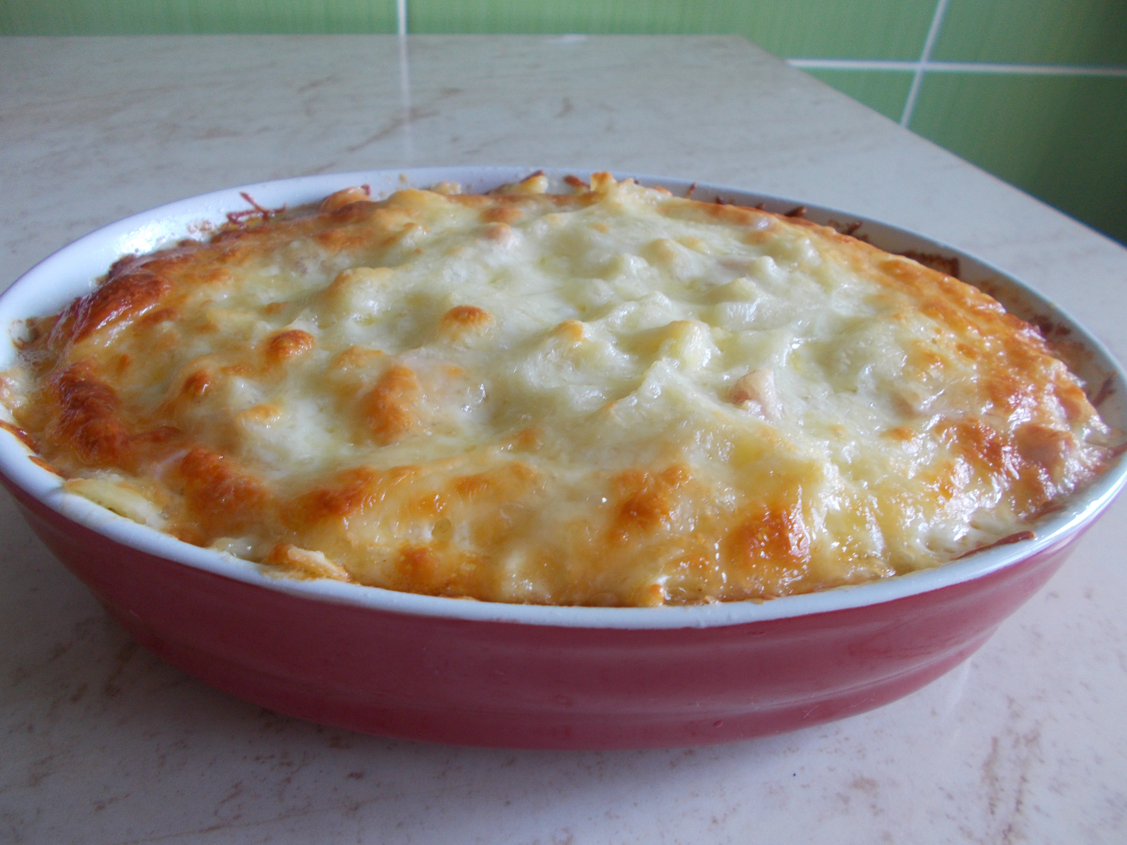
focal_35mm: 26
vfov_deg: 53.1
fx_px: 846
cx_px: 564
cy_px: 422
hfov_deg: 67.3
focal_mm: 4.6
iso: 100
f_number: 3.2
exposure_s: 1/25
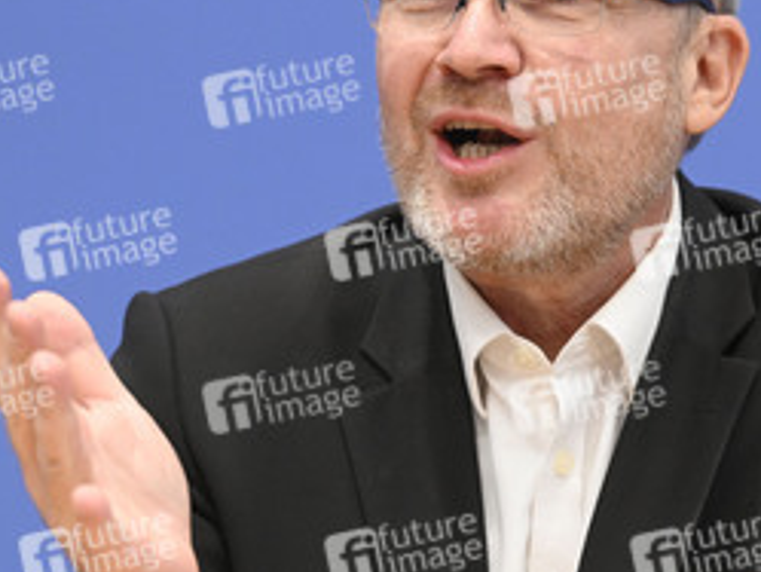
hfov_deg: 8.4
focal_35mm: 235
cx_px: 628
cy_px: 168
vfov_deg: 6.3
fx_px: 5169
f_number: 5.6
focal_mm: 135
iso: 5000
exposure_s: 1/500
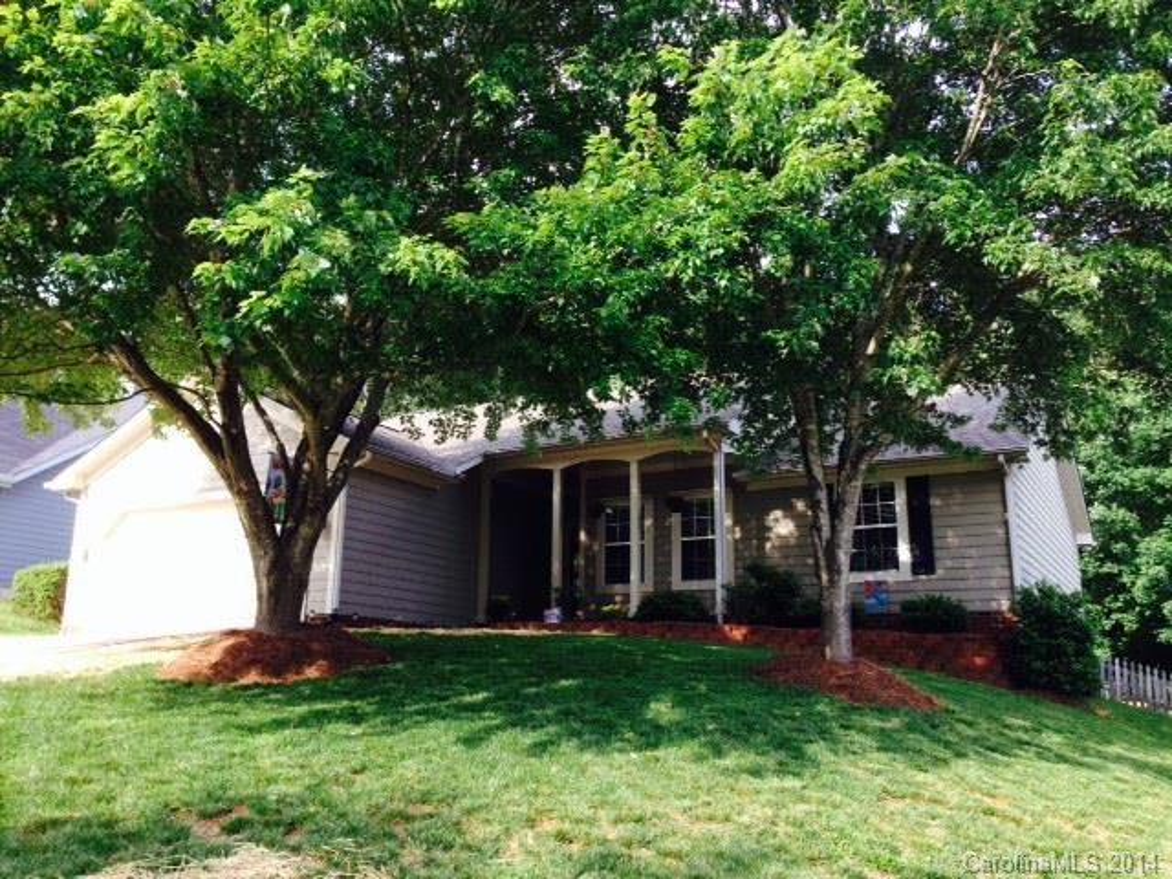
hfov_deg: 55.4
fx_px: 1117
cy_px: 440
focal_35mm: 33
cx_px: 586
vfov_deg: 42.9
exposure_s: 1/241
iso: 50
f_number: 2.4
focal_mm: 4.12
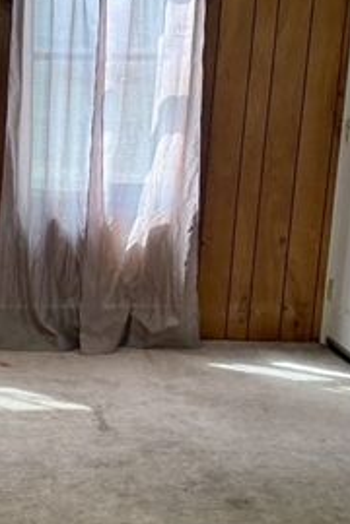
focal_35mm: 71
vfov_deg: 28.5
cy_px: 266
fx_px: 1035
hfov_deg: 18.5
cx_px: -35
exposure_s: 1/120
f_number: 1.78
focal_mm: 6.76
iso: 250
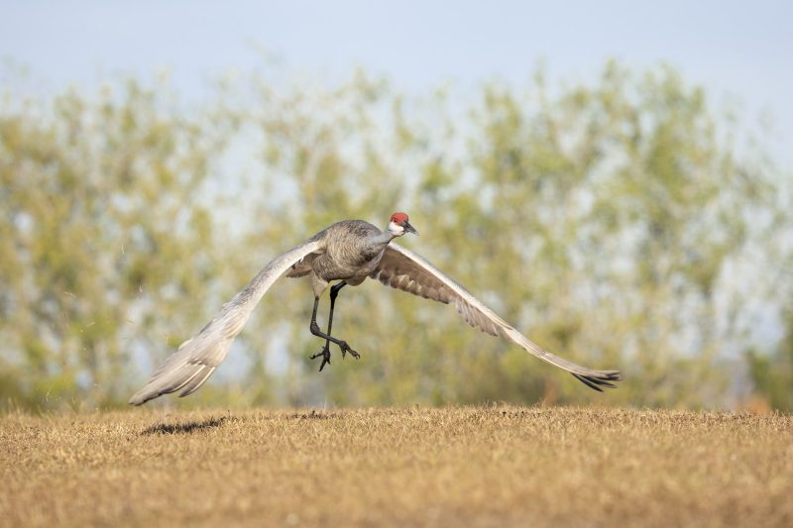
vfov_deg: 3.1
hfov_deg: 4.6
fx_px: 9910
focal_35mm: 450
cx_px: 396
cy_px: 264
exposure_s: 1/2000
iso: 1600
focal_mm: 450
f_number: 8
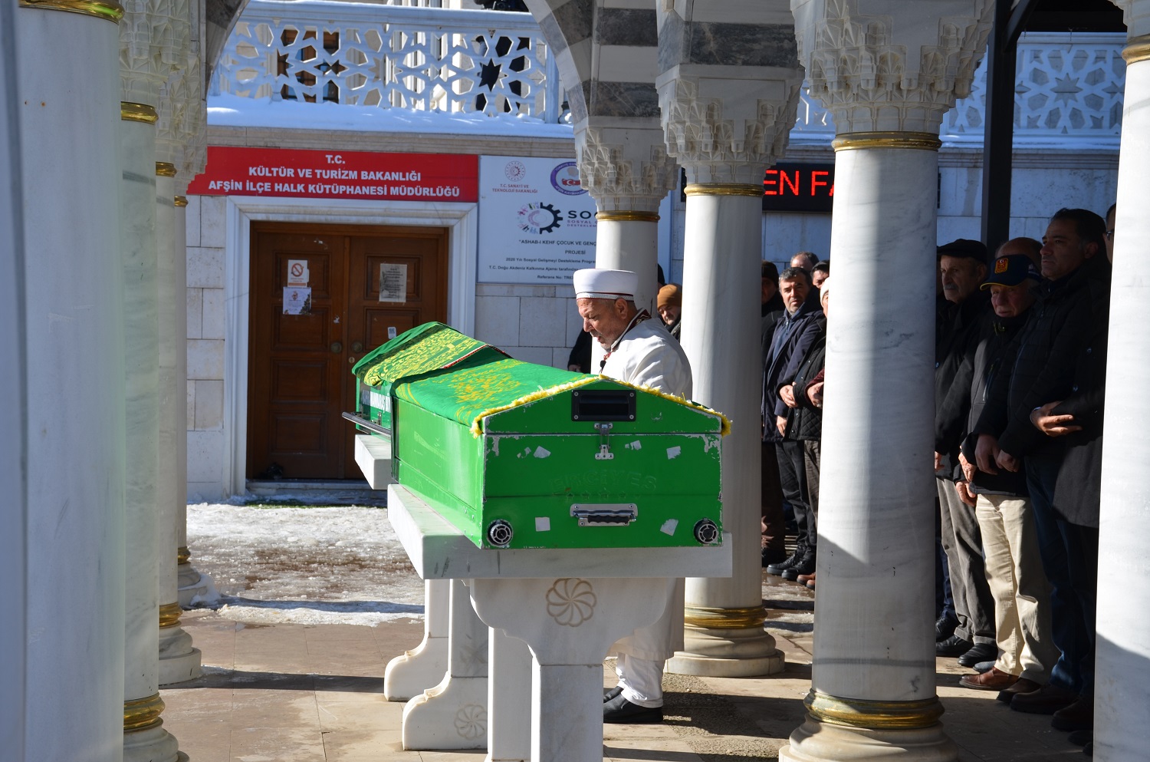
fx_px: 2390
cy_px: 381
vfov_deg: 18.1
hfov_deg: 27.0
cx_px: 575
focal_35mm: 75
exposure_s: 1/250
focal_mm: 50
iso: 100
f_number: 8
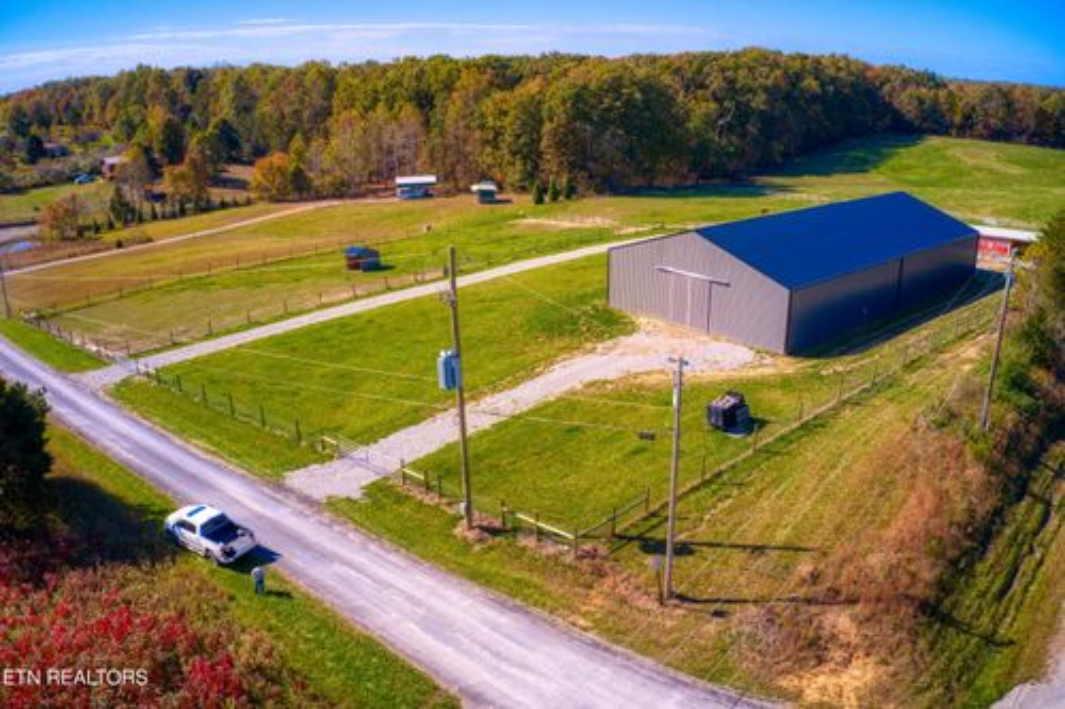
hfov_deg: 65.5
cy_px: 354
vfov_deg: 46.4
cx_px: 532
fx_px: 828
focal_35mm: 28
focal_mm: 10.26
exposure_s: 1/60
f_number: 6.3
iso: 400
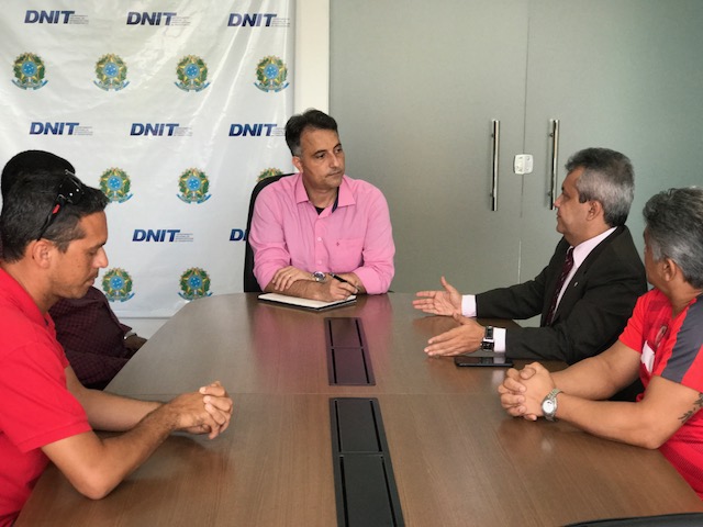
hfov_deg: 33.8
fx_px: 1158
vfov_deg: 25.7
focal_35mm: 57
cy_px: 264
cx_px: 352
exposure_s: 1/60
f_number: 2.8
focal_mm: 6.6
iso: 125
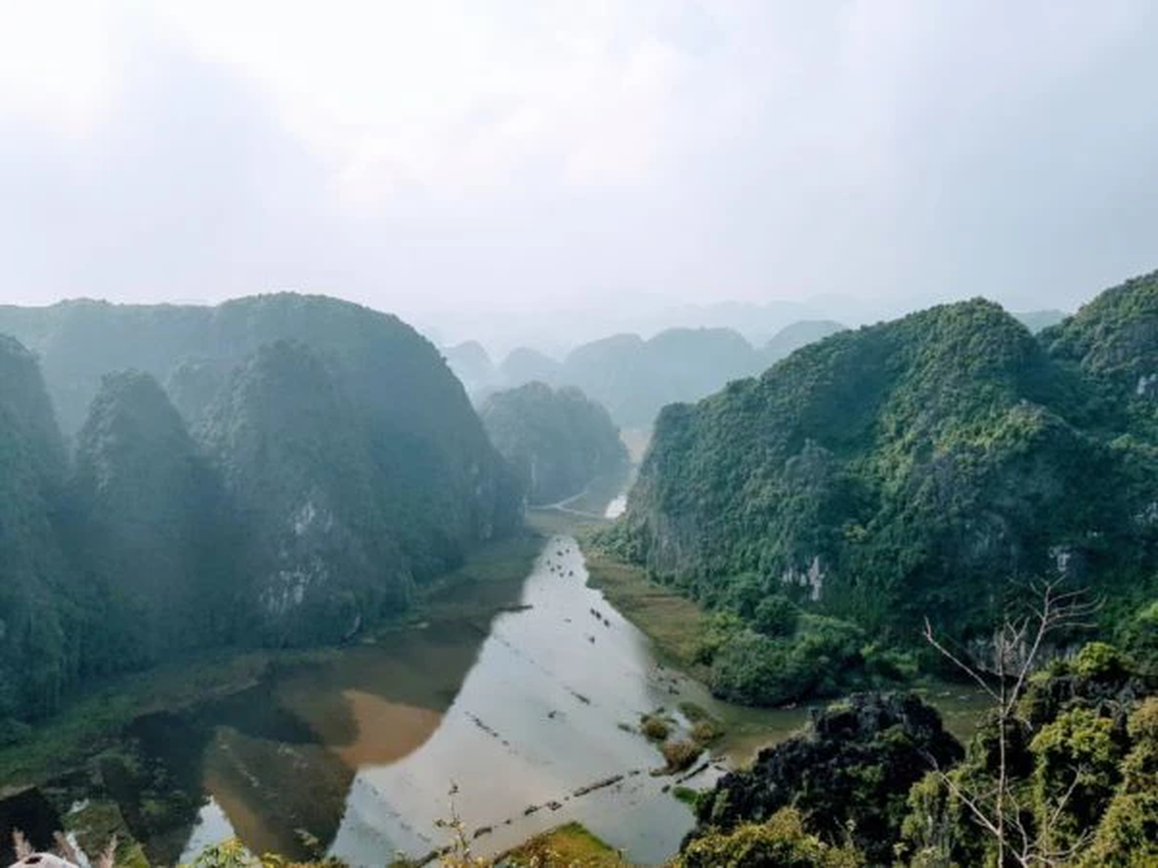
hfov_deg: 67.3
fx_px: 870
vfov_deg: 53.1
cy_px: 434
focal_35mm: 26
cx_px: 579
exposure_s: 1/2856
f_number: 1.7
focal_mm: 4.3
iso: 40
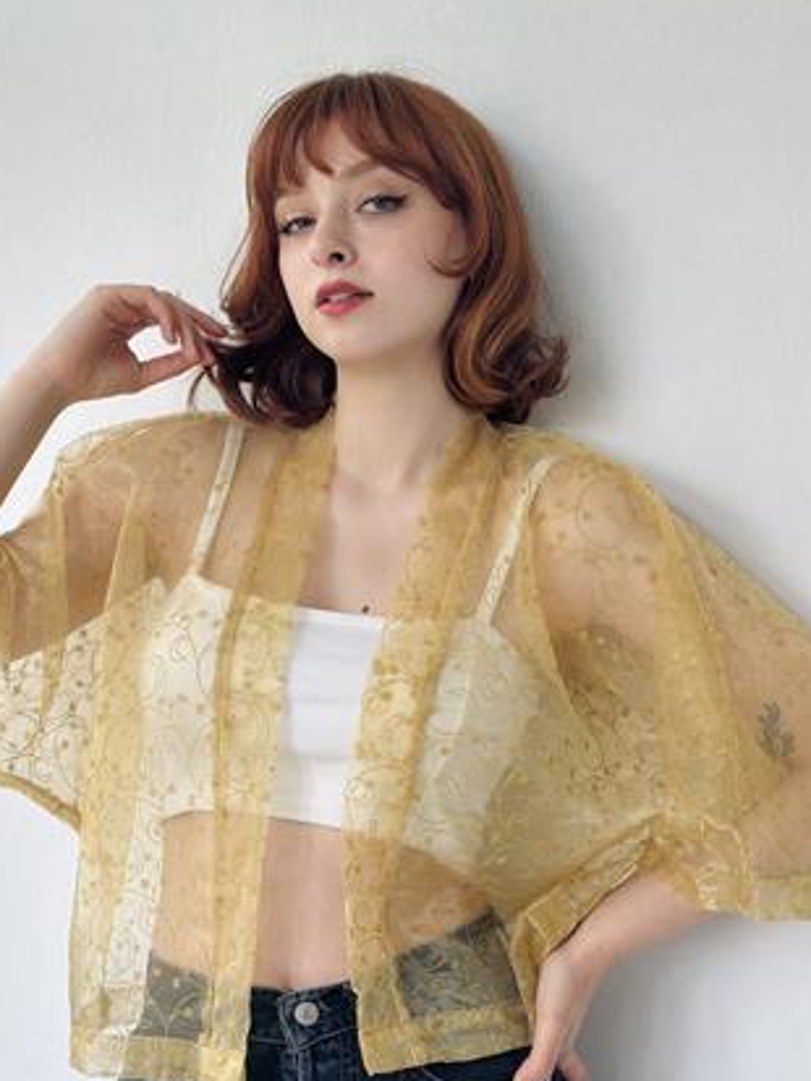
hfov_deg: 23.7
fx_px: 1936
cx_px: 382
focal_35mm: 62
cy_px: 575
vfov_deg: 31.2
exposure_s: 1/250
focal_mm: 6.86
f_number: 1.78
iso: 80
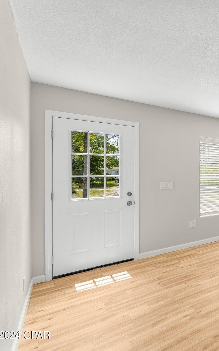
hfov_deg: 40.0
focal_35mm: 22
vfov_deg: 79.6
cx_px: 260
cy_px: 171
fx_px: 210
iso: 640
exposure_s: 1/60
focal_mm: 14
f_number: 8
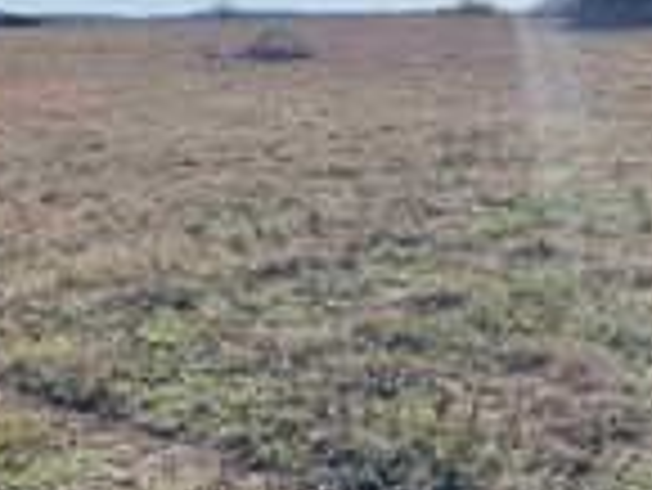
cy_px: 189
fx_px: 1301
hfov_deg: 27.8
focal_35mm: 69
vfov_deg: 21.3
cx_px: 472
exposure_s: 1/6250
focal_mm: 5.1
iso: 32
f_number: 1.6
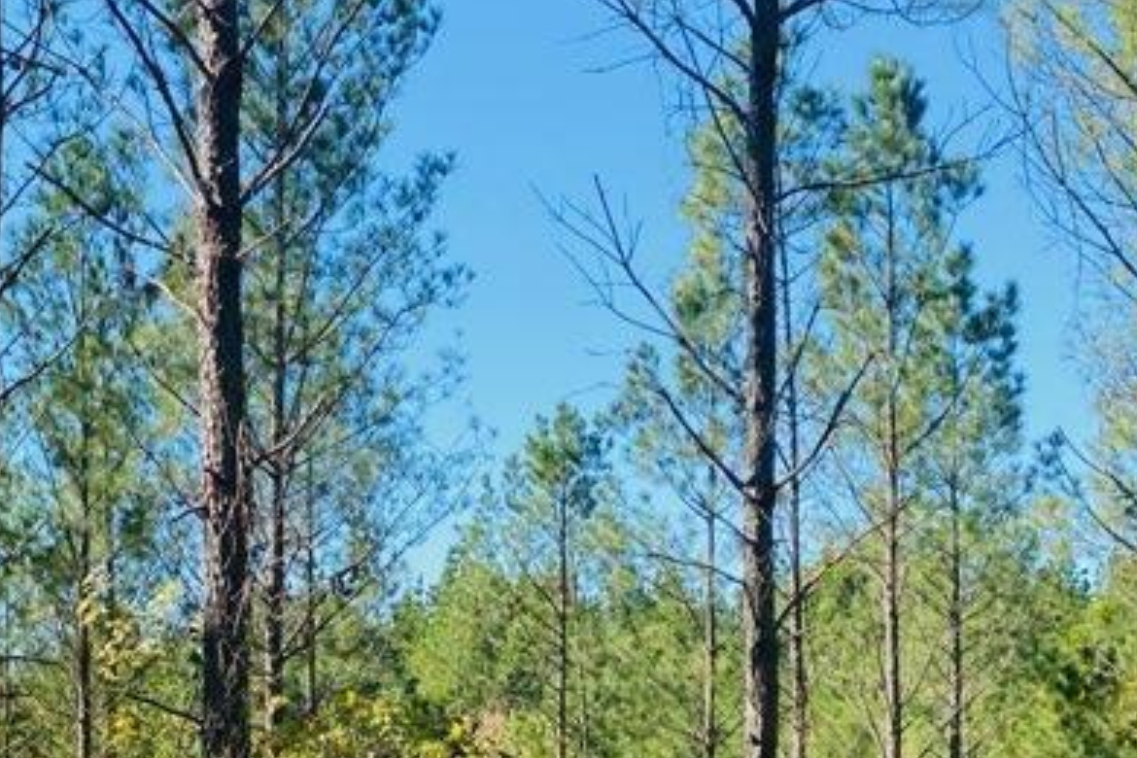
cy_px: 729
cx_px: 52
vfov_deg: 18.8
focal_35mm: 71
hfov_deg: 27.2
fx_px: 2242
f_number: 1.8
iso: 32
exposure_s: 1/805
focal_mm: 4.25
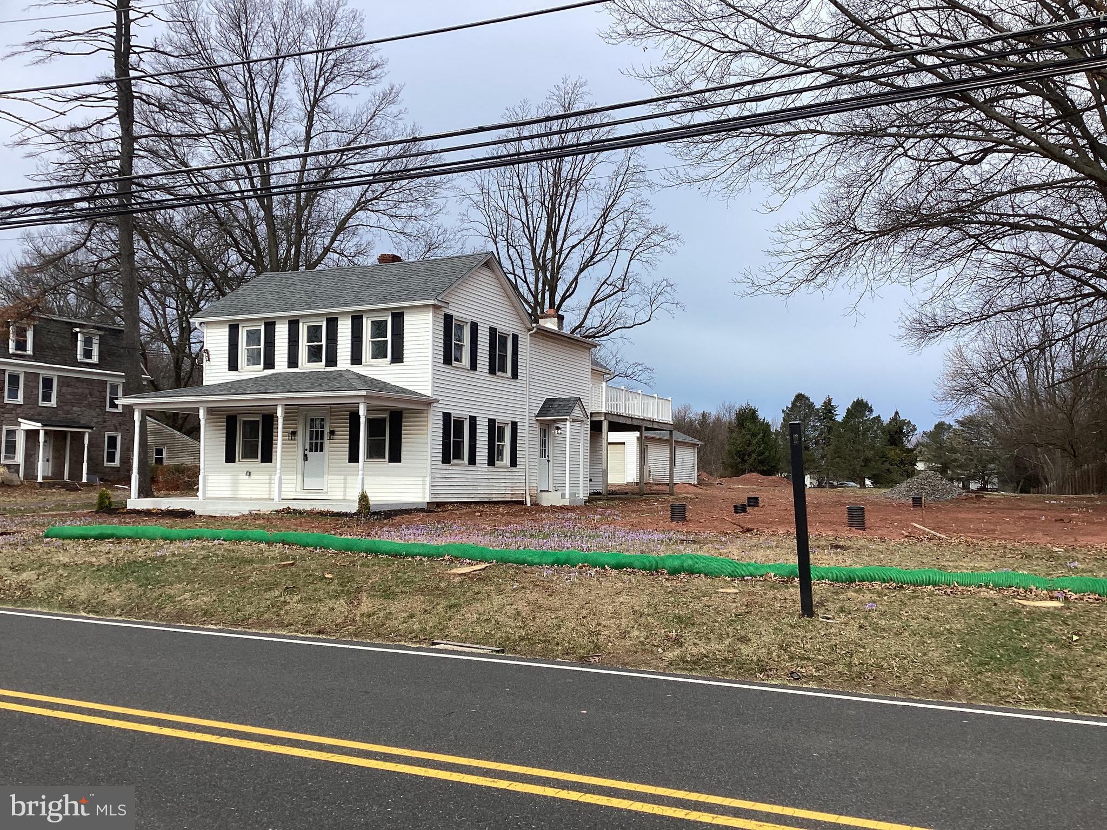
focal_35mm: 31
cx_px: 554
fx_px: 991
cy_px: 415
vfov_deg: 45.4
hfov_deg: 58.4
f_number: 2.4
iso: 25
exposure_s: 1/840
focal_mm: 3.3
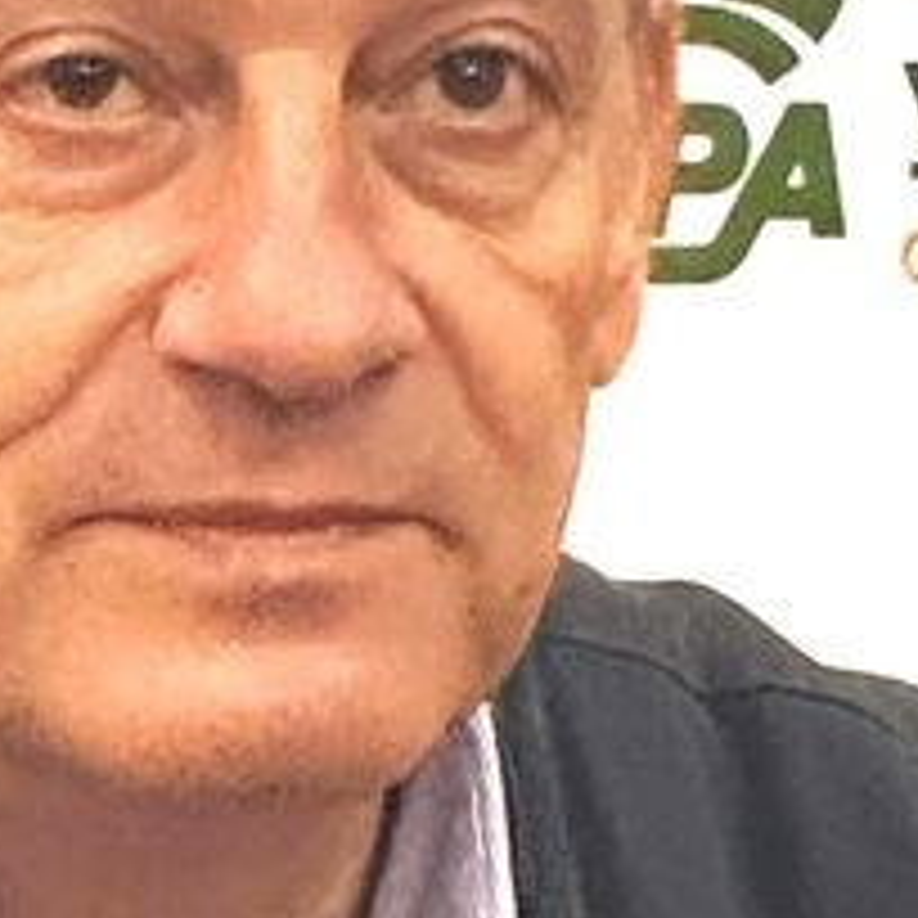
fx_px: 11101
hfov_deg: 4.7
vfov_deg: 4.7
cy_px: 644
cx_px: 396
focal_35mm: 370
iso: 320
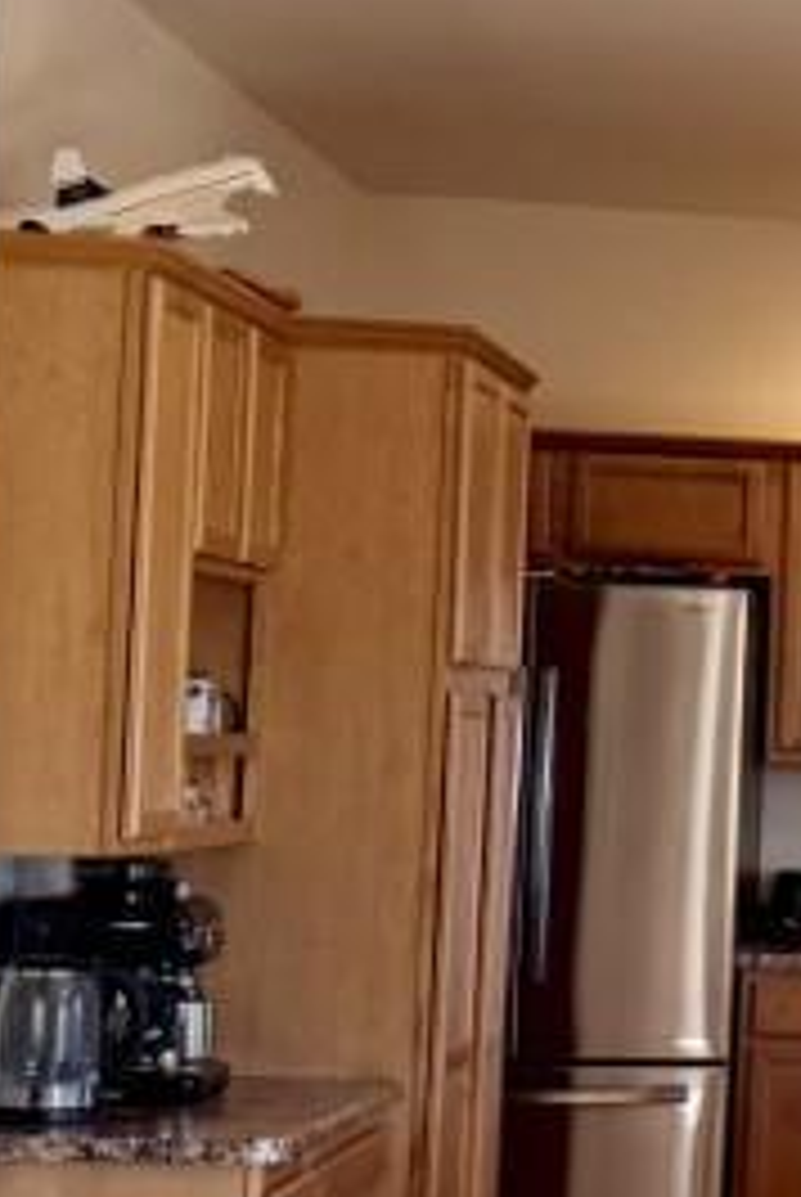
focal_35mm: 120
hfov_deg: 10.1
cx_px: 1886
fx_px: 3994
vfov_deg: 17.0
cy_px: 630
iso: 80
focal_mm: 6.76
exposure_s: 1/272
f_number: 1.78
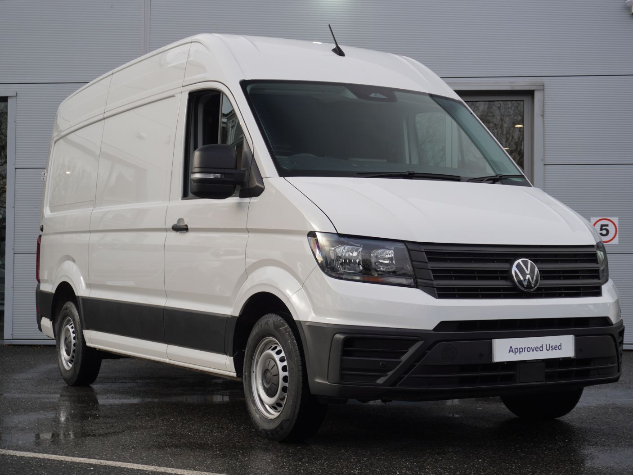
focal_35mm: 59
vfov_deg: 24.8
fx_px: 1079
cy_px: 239
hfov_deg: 32.7
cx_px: 320
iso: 100
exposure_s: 1/60
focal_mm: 36
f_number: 5.6
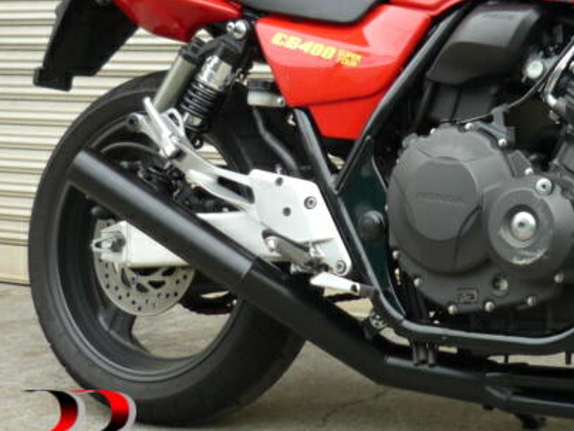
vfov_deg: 17.6
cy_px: 169
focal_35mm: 84
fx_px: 1393
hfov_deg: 23.0
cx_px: 440
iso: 100
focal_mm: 5.5
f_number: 2.8
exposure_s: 1/320
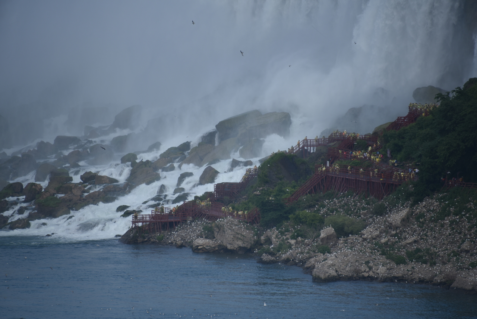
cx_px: 238
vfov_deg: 4.6
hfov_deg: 6.9
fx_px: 3976
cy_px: 160
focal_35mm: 300
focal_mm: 300
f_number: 5.6
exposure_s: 1/640
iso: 140
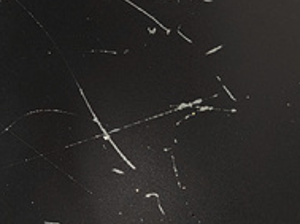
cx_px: 38
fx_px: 528
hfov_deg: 30.5
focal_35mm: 61
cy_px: 88
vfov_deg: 23.9
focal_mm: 5.52
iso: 1597
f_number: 1.9
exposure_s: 1/50
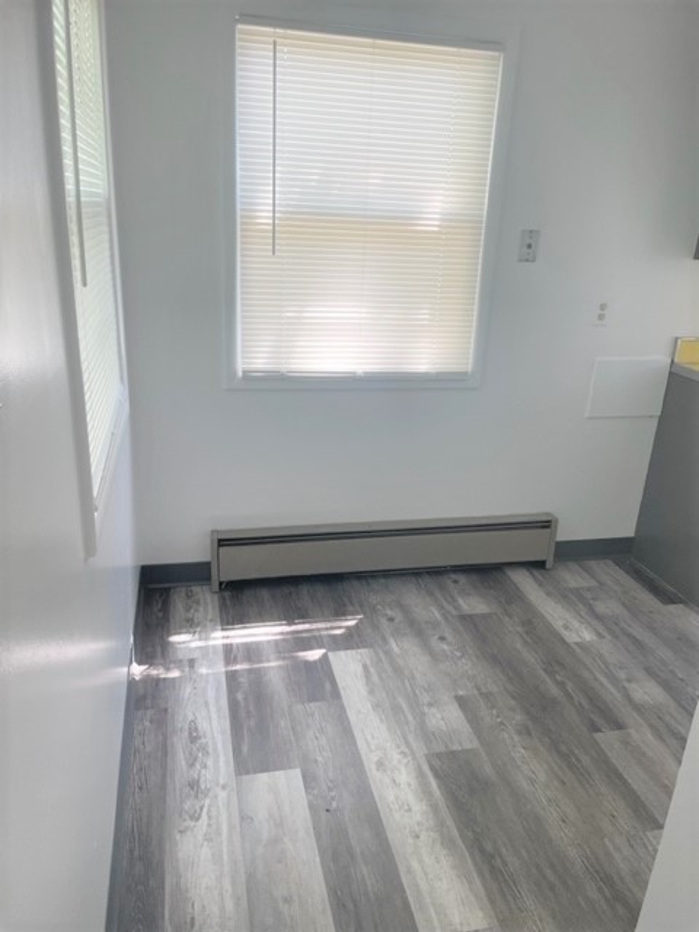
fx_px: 700
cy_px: 466
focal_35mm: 26
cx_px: 350
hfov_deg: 53.1
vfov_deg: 67.3
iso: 64
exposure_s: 1/121
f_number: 1.6
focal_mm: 4.2
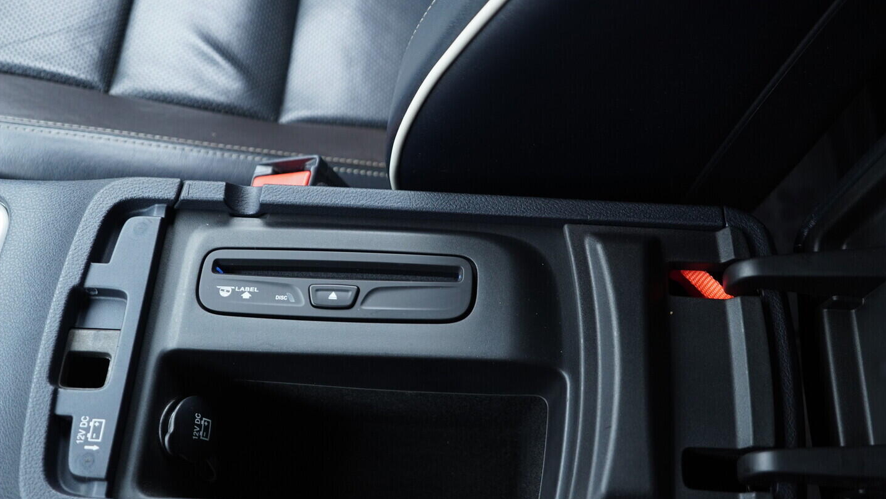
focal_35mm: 38
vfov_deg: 31.2
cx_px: 440
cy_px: 258
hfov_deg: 52.8
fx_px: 893
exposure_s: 1/40
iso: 500
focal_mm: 24
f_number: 2.8
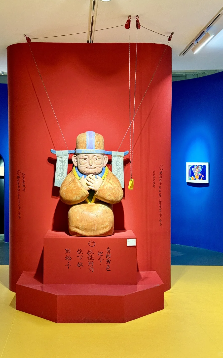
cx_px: 95
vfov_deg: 39.6
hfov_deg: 25.3
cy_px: 179
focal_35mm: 51
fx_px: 496
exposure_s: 1/60
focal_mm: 6.86
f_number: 1.78
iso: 200
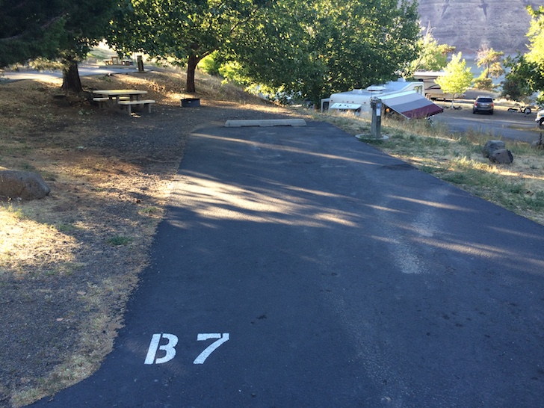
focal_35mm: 29
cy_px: 204
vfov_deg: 48.2
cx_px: 272
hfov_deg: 61.7
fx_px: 456
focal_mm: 4.15
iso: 50
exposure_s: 1/120
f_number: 2.2
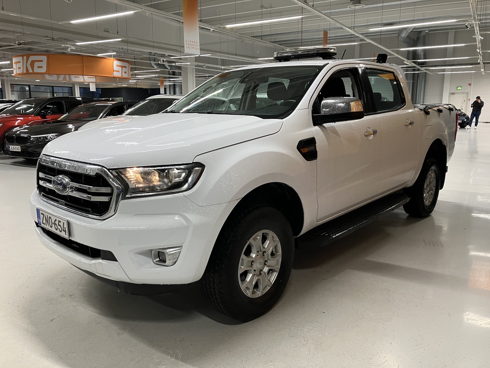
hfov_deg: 63.4
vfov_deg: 49.7
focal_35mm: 28
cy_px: 184
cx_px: 245
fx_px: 396
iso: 64
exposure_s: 1/50
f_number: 1.8
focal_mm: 3.99
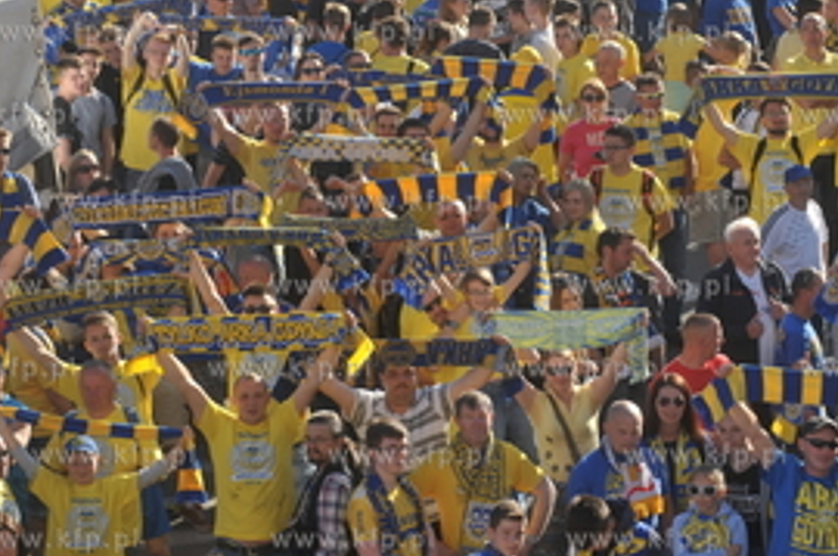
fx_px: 4136
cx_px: 518
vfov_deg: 7.7
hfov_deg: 11.6
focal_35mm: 178
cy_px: 242
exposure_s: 1/400
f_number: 9
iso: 320
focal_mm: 120
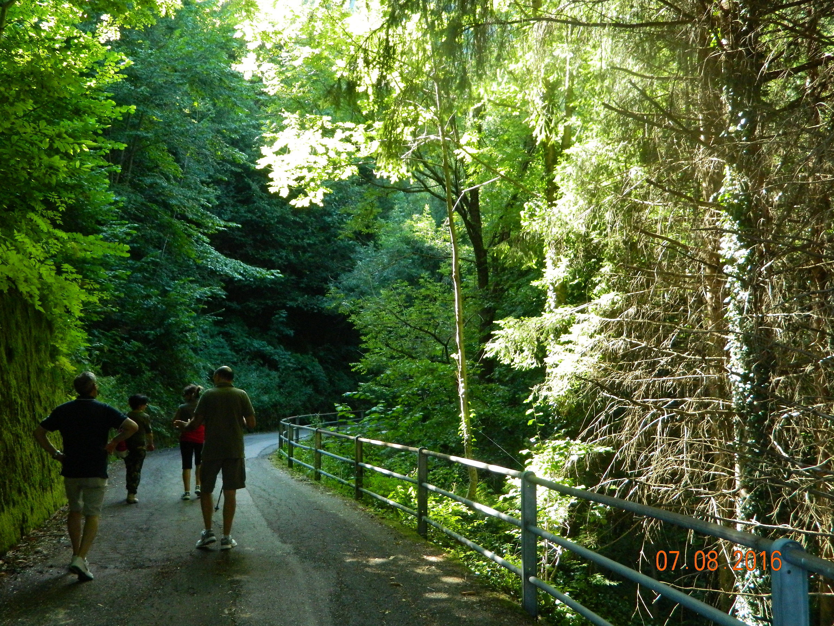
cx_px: 417
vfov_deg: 40.7
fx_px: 843
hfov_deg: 52.6
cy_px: 313
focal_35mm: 35
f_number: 3.3
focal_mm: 6.2
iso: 400
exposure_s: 1/125
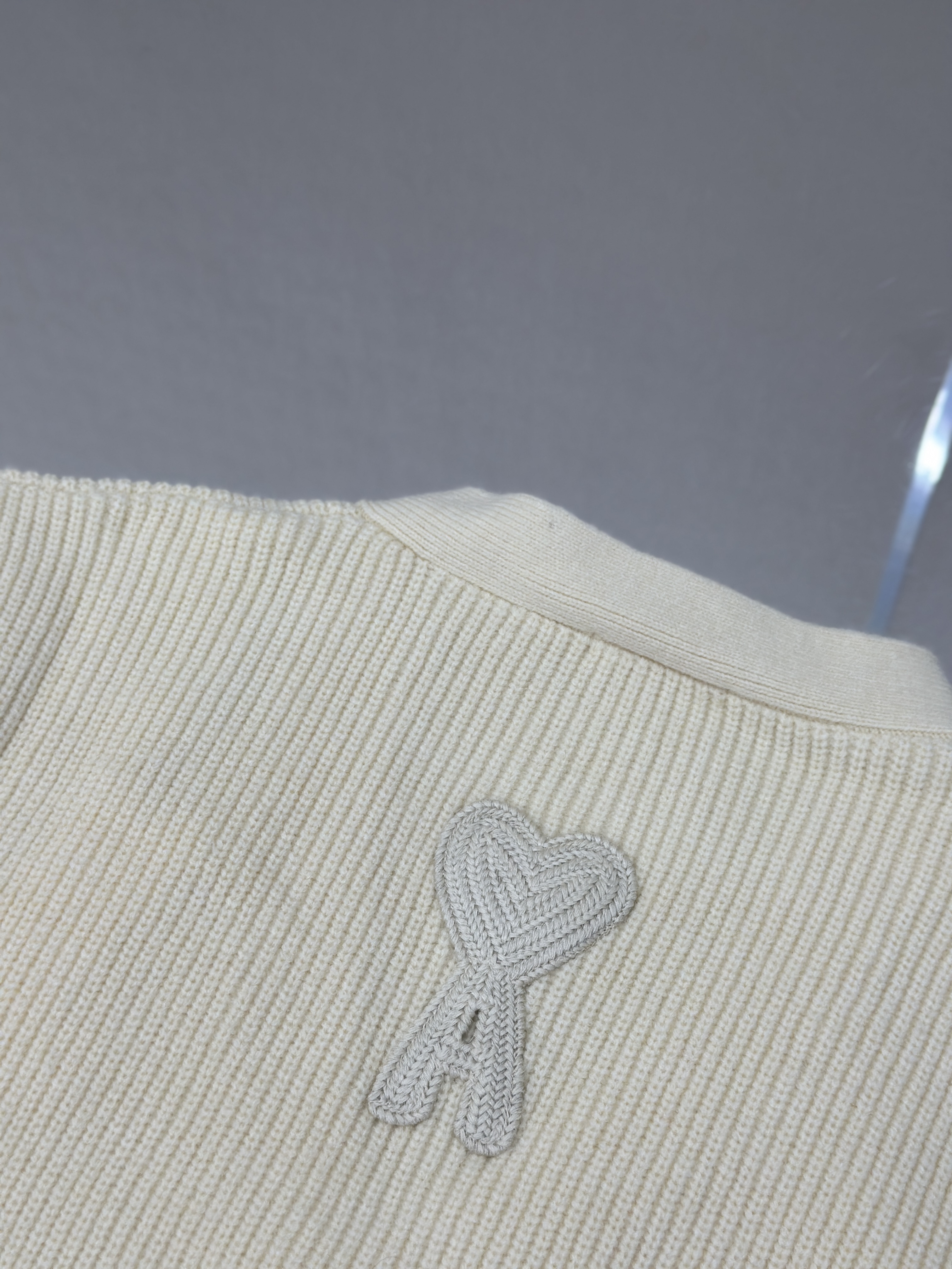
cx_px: 476
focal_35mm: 48
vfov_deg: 39.7
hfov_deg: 30.3
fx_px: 1760
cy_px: 634
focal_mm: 6.86
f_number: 1.78
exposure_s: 1/642
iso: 80
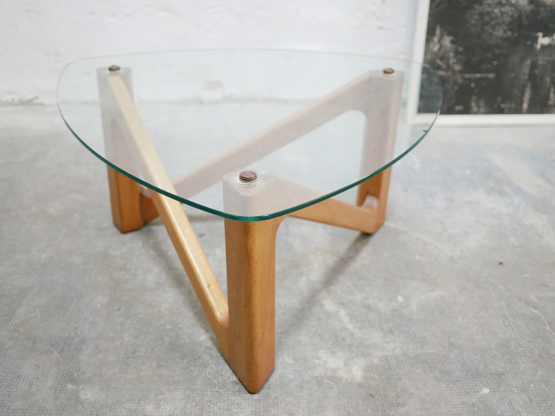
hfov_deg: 46.8
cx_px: 278
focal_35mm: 40
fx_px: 642
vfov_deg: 36.0
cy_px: 208
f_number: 1.7
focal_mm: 20
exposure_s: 1/60
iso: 2500
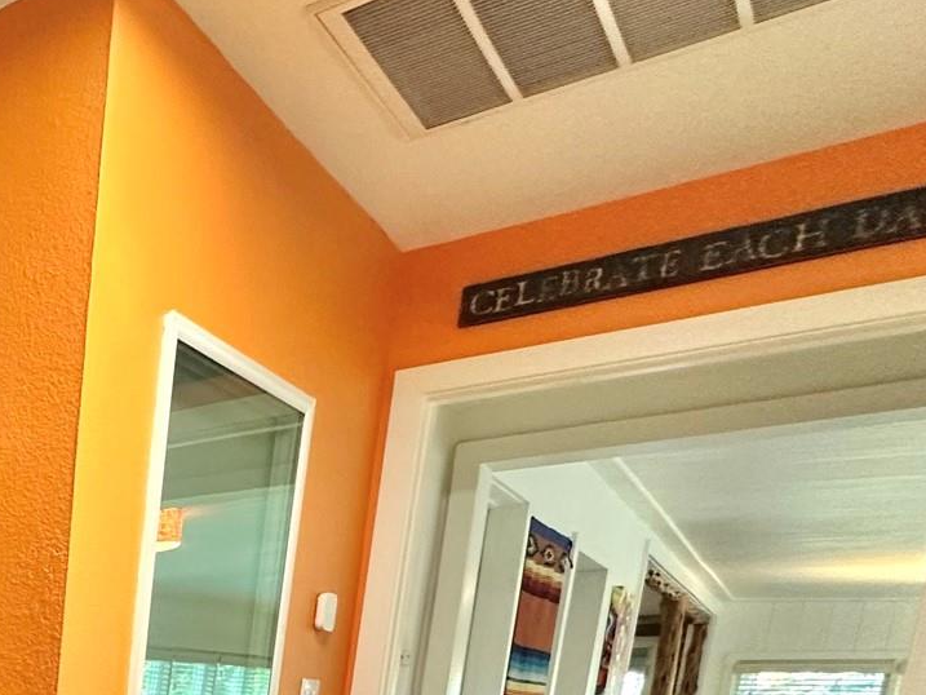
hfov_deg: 32.6
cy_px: 903
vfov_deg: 29.2
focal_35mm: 40
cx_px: -324
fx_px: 1070
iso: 250
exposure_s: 1/60
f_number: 2.2
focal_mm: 2.22
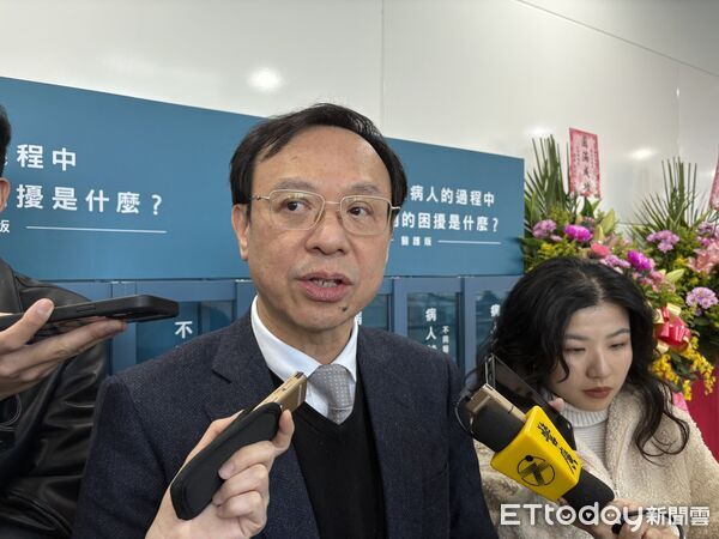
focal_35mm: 26
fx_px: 540
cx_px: 360
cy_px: 270
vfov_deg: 53.1
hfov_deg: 67.3
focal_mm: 5.96
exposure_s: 1/60
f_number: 1.6
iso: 64
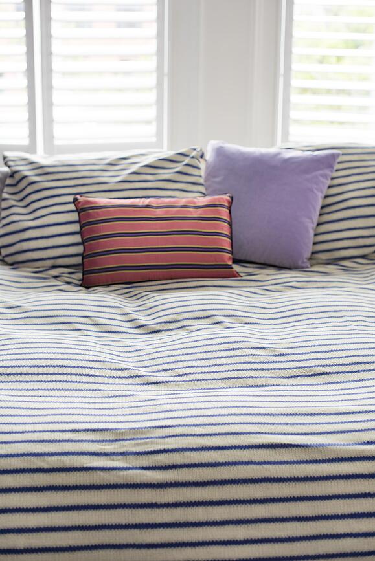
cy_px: 280
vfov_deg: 39.6
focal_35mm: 50
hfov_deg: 27.0
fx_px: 780
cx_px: 188
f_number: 3.5
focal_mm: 50
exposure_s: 1/40
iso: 100
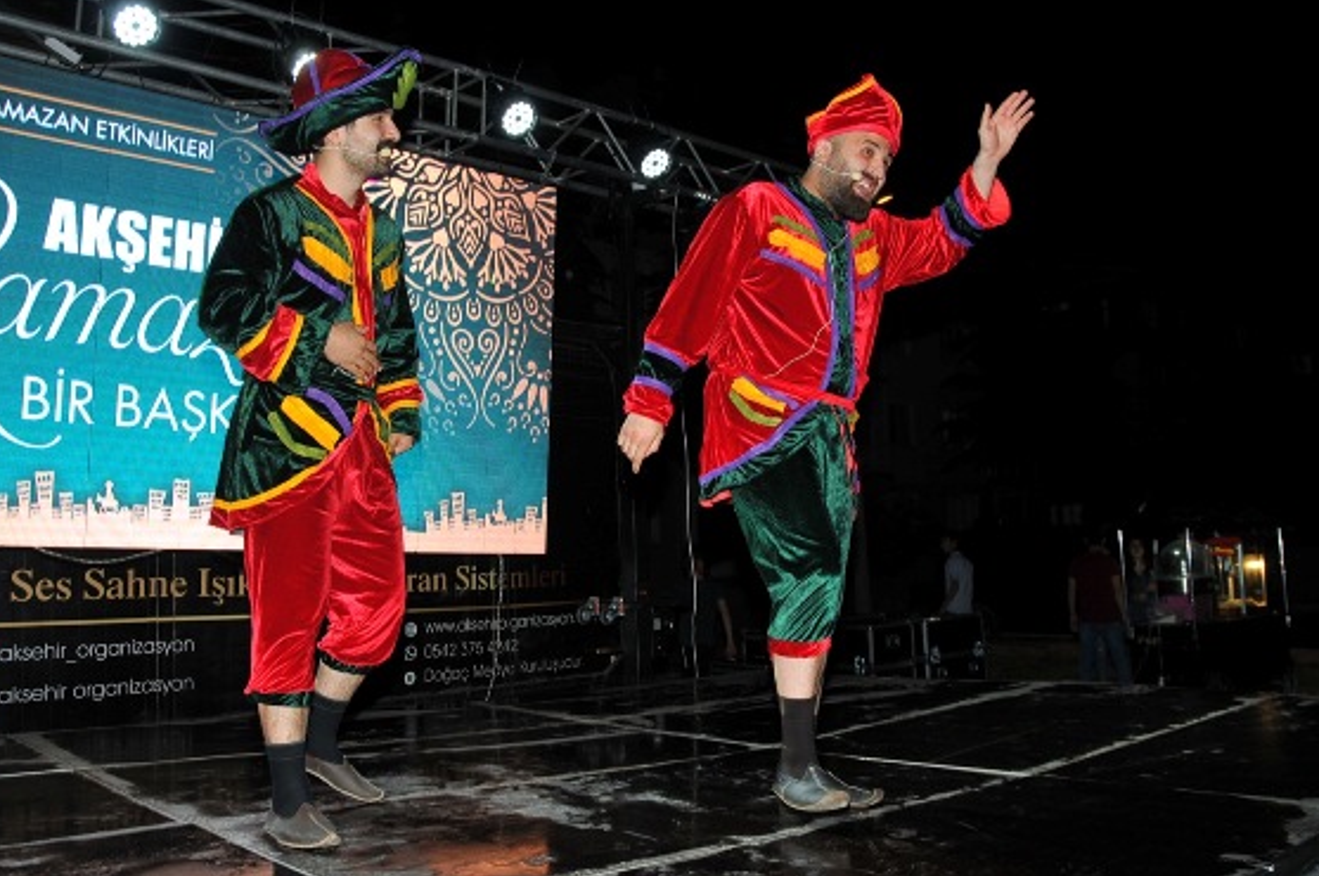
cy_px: 434
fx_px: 1134
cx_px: 618
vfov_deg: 42.2
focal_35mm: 31
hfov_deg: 60.3
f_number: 5.6
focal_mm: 18
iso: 320
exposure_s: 1/60
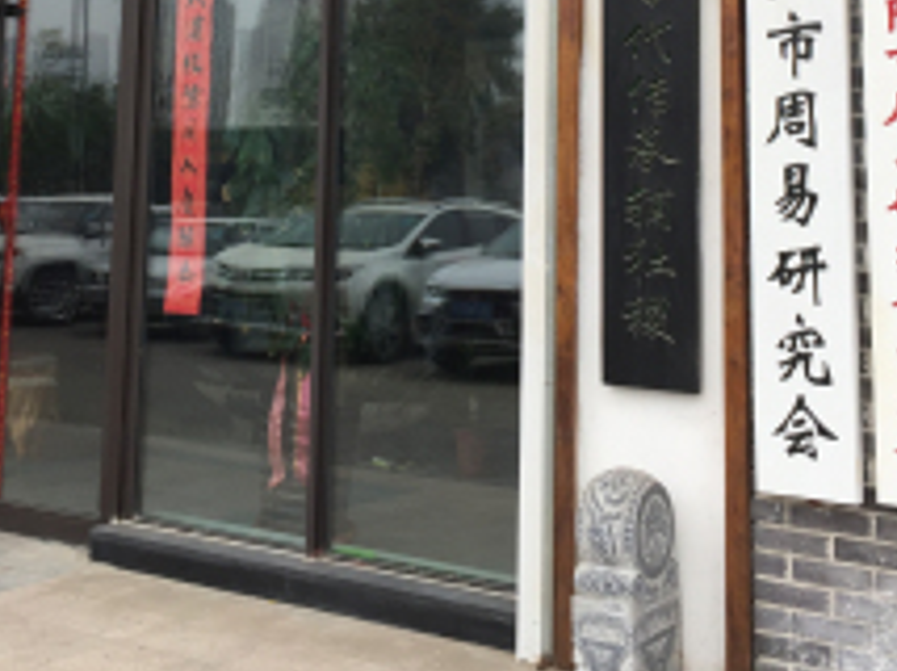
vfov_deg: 23.1
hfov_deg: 31.7
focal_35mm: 61
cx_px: 390
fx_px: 1579
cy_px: 23
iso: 32
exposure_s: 1/162
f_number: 2.2
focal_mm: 4.15
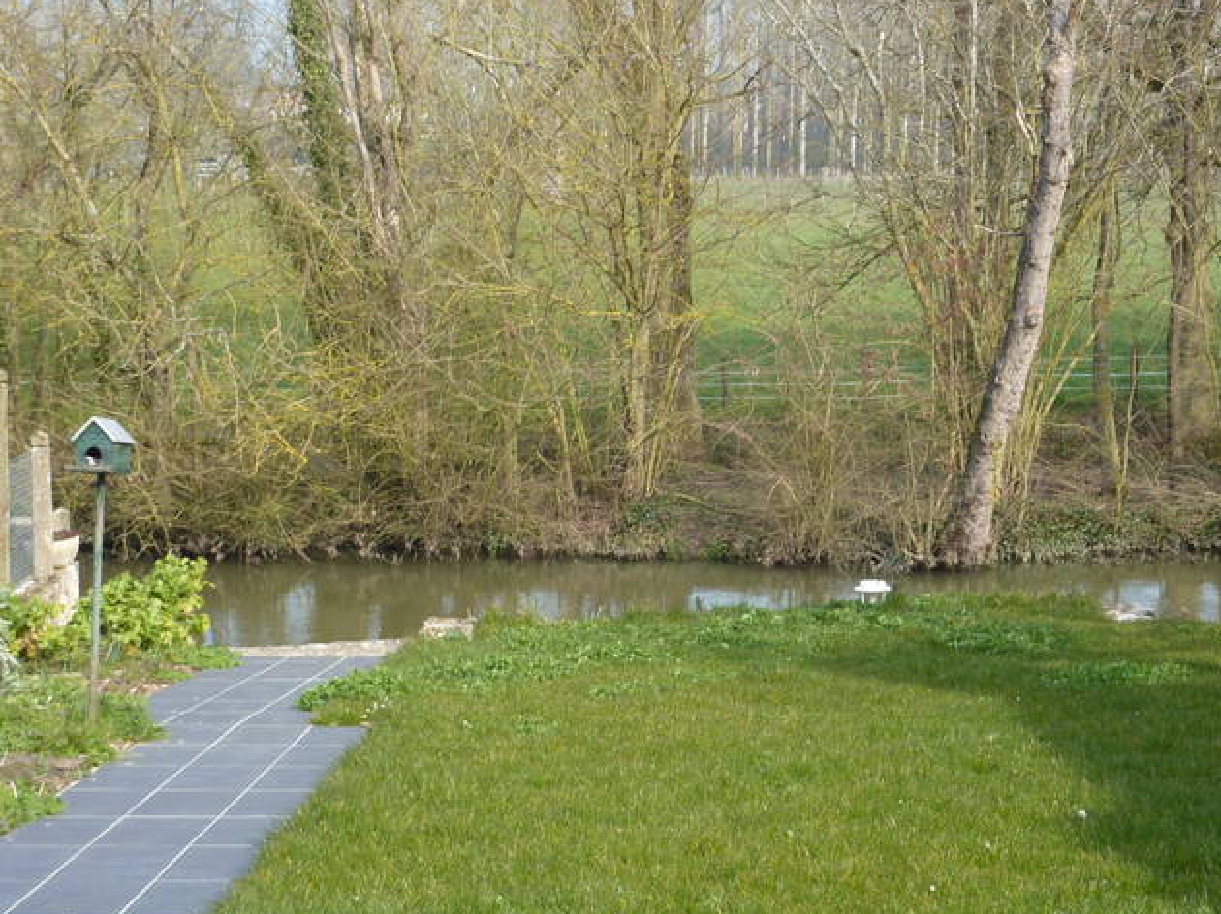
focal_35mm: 84
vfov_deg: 17.6
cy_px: 488
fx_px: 2962
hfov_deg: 23.3
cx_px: 719
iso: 80
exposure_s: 1/200
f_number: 4.1
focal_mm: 11
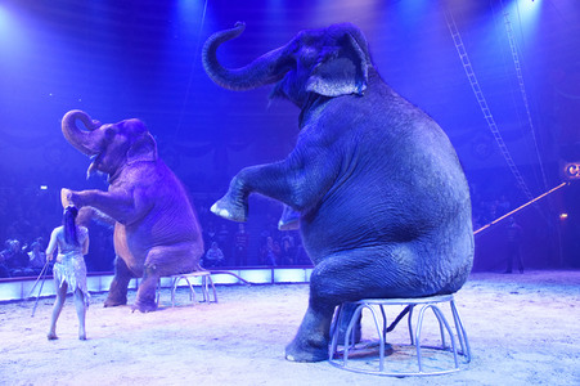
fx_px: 499
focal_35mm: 31
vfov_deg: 42.3
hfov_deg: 60.3
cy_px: 193
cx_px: 290
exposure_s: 1/60
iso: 5000
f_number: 6.3
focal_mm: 31
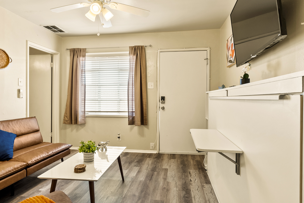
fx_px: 177
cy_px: 102
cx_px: 152
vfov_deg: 59.5
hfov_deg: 81.2
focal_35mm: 21
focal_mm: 14
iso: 250
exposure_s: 1/1.43
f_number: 9.5
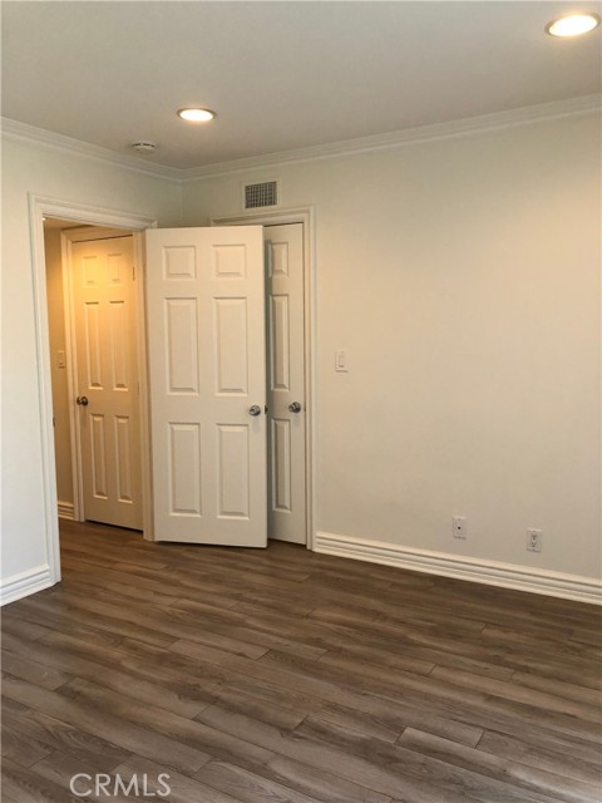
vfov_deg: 63.4
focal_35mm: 28
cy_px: 402
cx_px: 301
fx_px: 649
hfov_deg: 49.7
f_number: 1.8
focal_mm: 4
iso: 32
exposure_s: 1/30
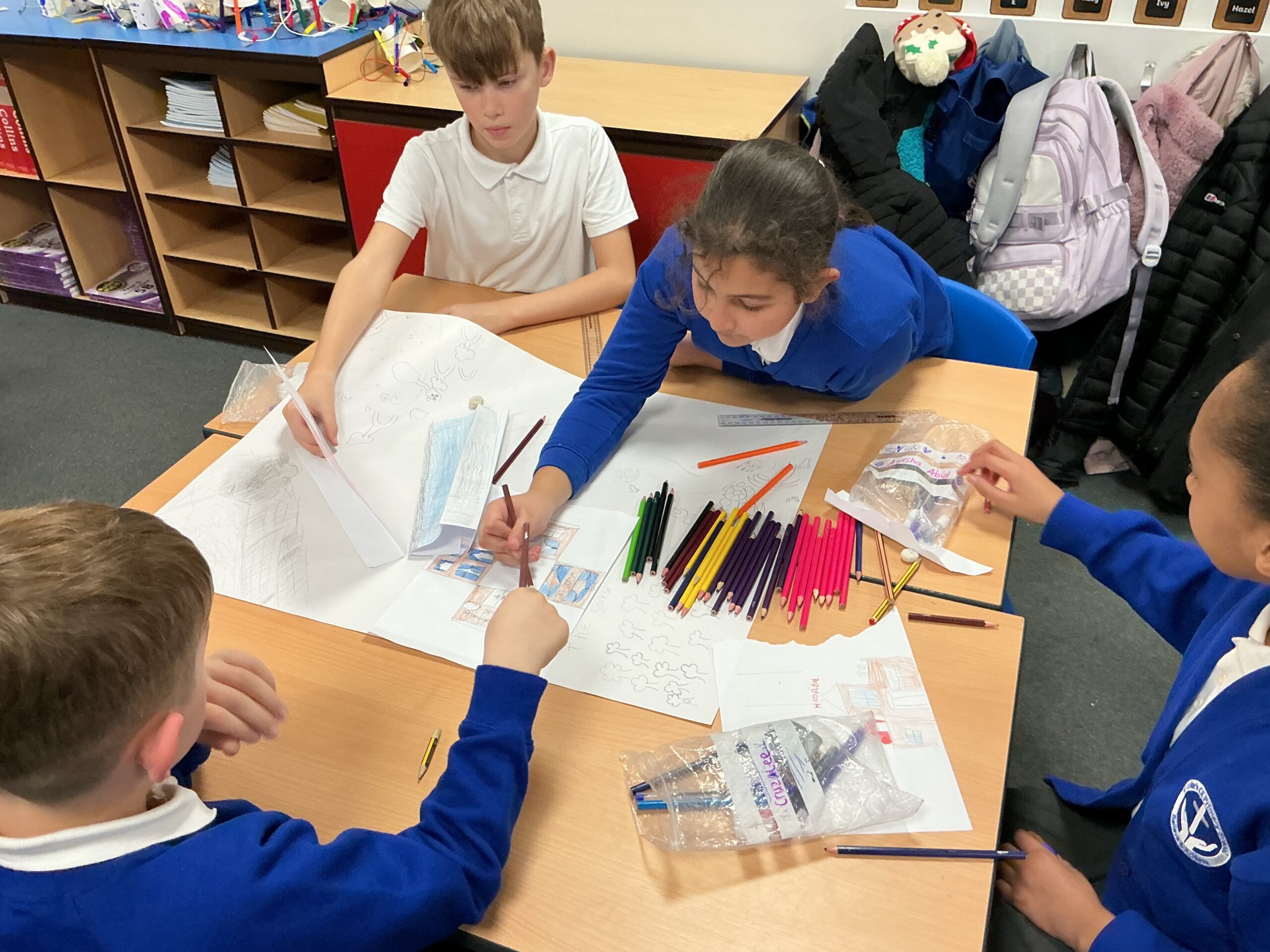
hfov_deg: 61.7
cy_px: 476
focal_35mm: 29
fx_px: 1064
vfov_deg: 48.2
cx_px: 635
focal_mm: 3
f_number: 1.8
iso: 80
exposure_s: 1/60
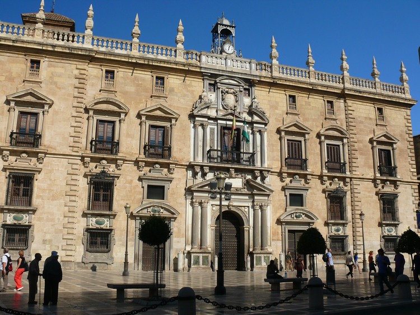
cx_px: 210
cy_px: 158
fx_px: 425
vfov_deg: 40.7
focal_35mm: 35
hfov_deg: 52.6
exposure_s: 1/320
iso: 100
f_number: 5.6
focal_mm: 7.4
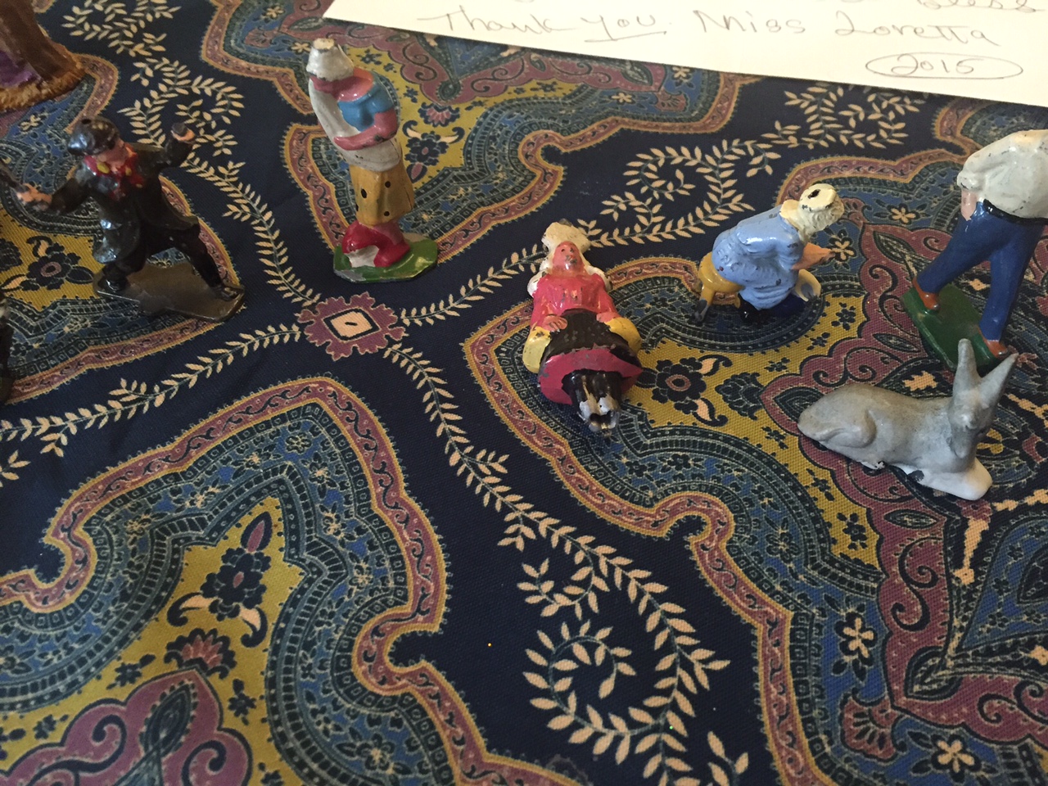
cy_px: 393
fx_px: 878
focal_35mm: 29
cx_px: 524
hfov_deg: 61.7
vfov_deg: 48.2
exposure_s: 1/15
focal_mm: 4.15
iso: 320
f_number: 2.2
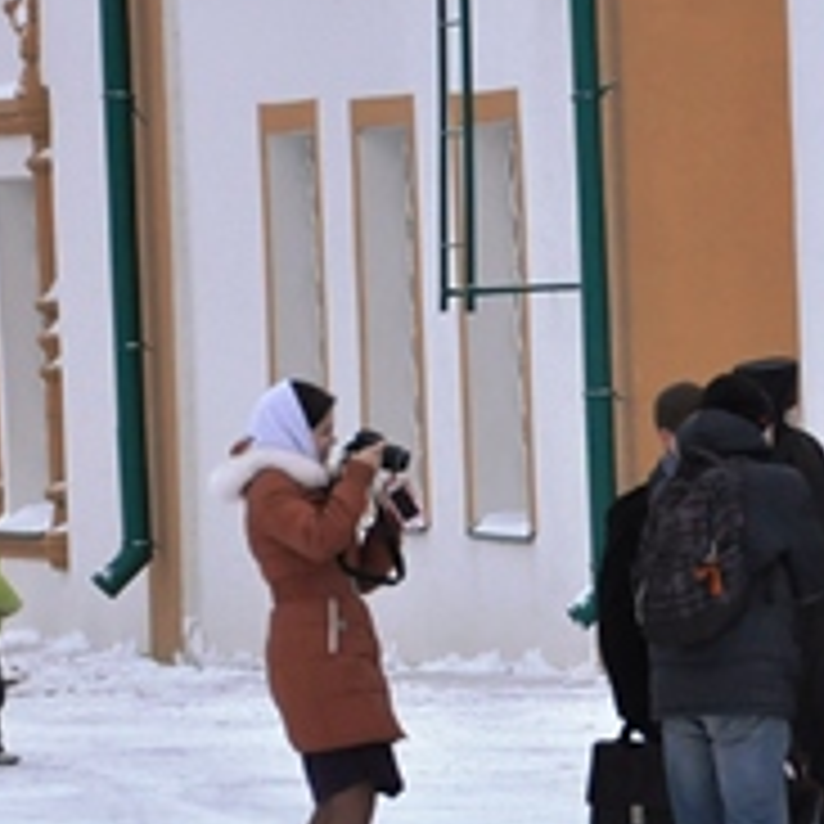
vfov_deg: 3.8
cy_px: 741
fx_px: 12563
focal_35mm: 466
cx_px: 1126
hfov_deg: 3.7
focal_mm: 105
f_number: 8
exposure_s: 1/800
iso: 1000
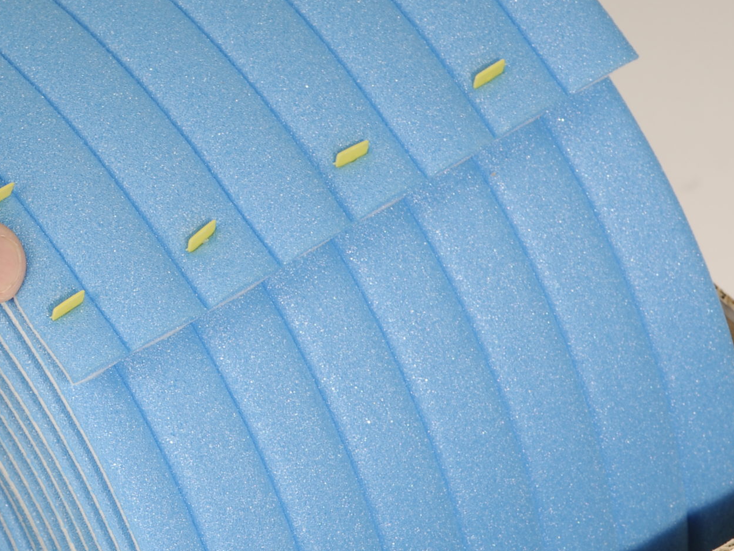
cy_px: 319
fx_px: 6573
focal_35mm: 310
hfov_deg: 6.4
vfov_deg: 4.8
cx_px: 104
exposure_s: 1/125
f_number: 11
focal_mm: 105
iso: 100
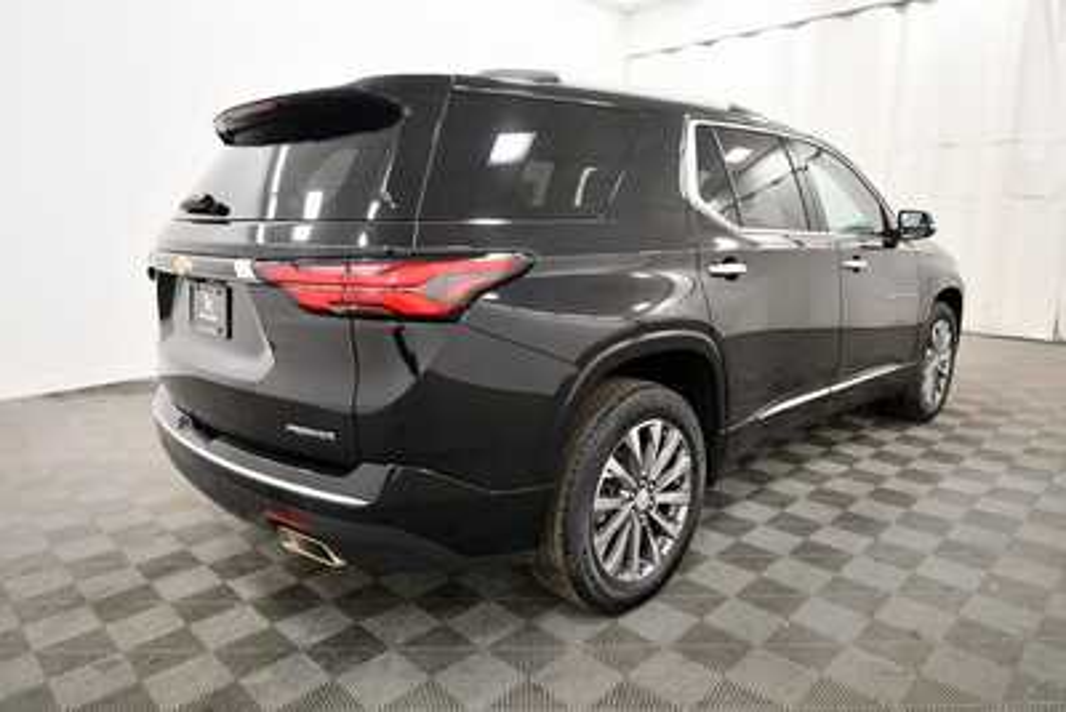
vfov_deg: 57.3
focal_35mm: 22
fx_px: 652
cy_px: 356
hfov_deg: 78.6
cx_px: 533
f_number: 5.3
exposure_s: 1/125
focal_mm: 15
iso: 1600
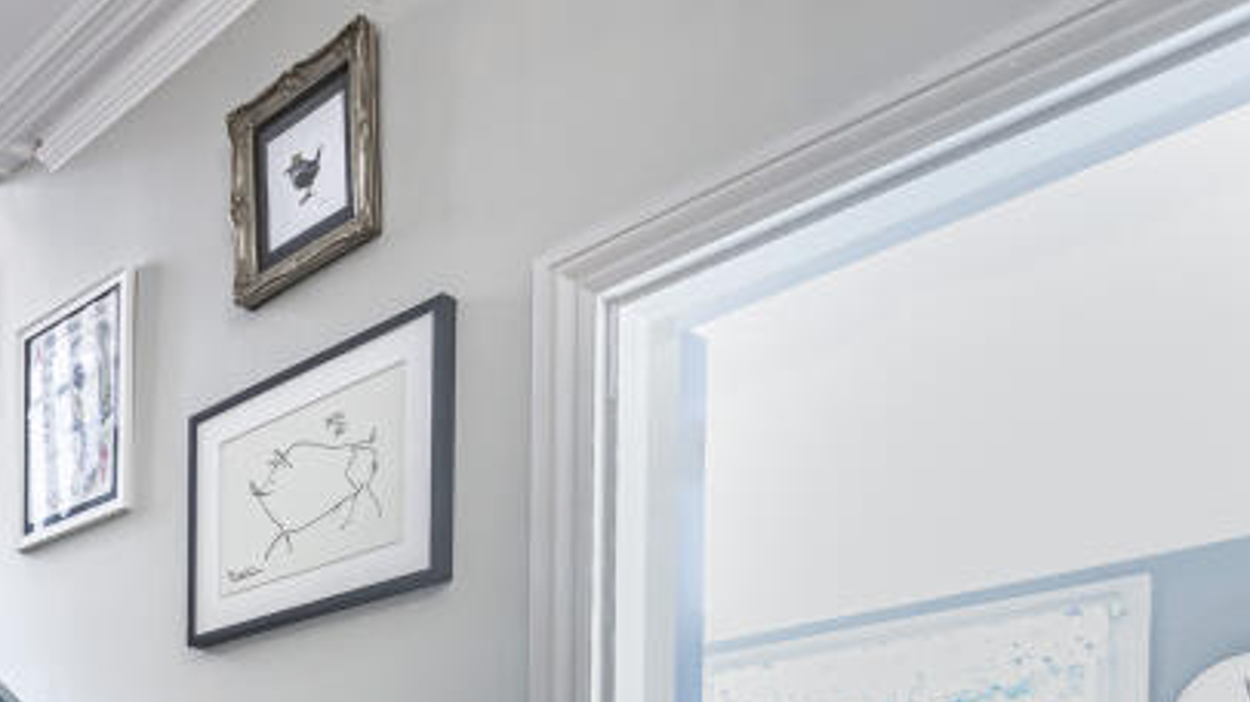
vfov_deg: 26.3
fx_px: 1226
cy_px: 954
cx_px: -49
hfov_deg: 44.4
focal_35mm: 37
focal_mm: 14
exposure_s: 3
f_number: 16
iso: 200
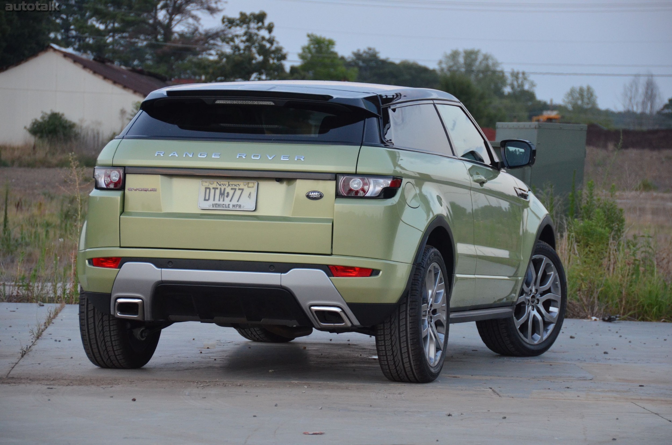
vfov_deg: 8.7
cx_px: 336
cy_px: 222
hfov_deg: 13.1
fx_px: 2934
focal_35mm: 158
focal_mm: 105
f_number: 5.3
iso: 1600
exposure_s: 1/250
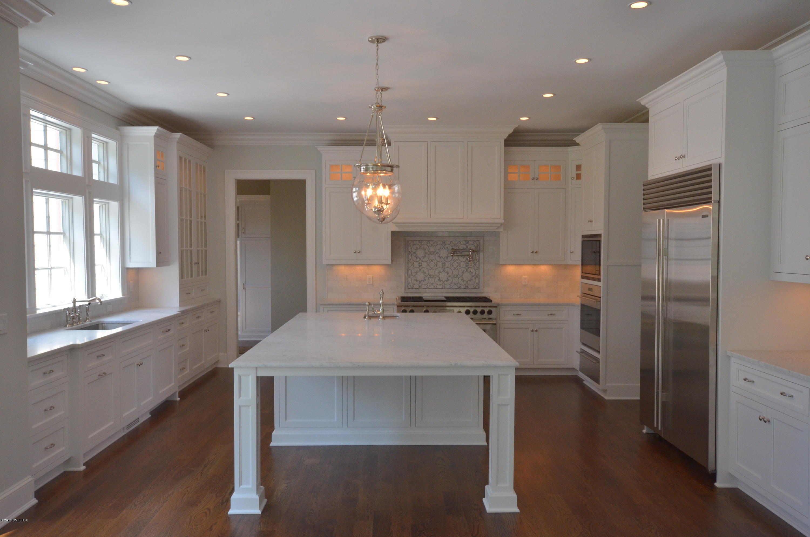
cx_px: 405
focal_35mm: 30
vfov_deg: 43.4
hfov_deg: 62.0
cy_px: 268
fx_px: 674
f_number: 11
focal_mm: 20
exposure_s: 1/80
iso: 1100
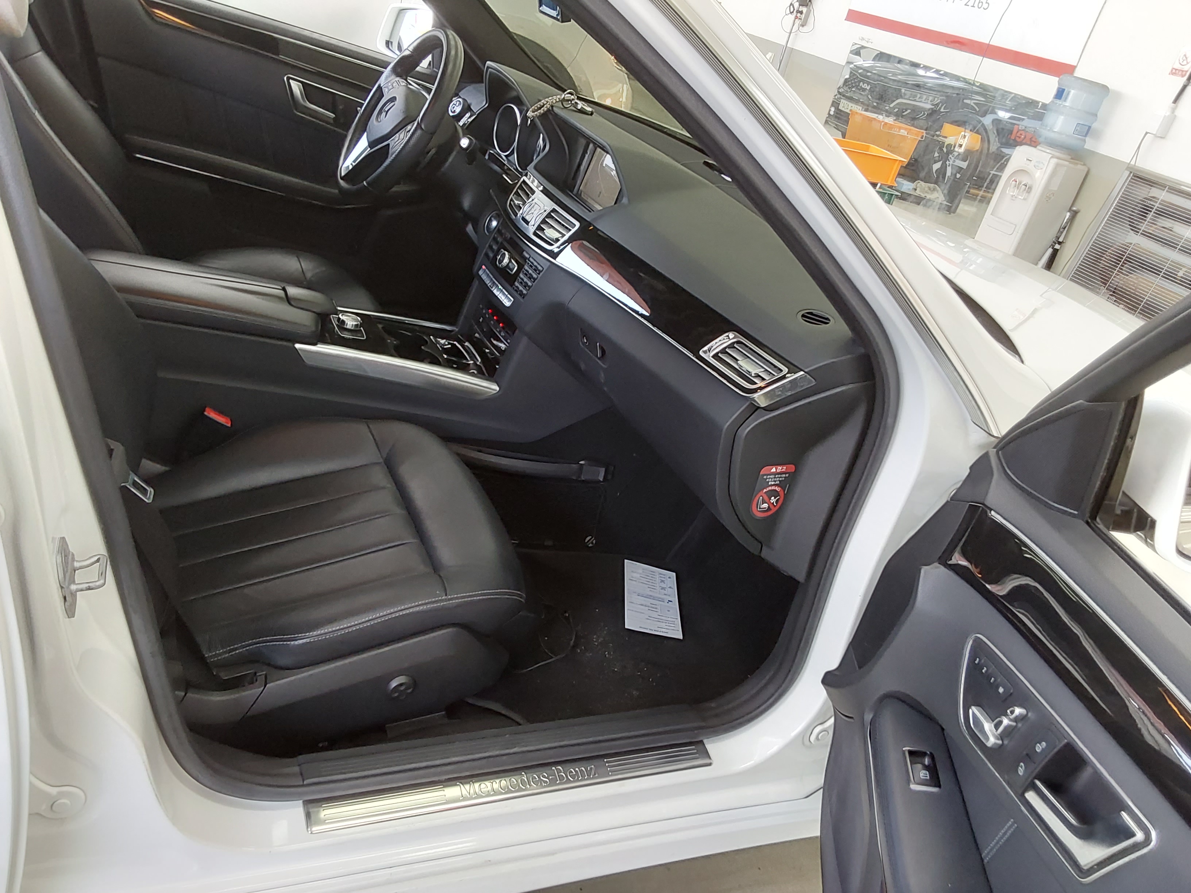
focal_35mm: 28
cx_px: 596
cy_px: 446
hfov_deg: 63.4
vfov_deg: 49.7
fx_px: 963
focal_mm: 2.91
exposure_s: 1/60
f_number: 1.9
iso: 125
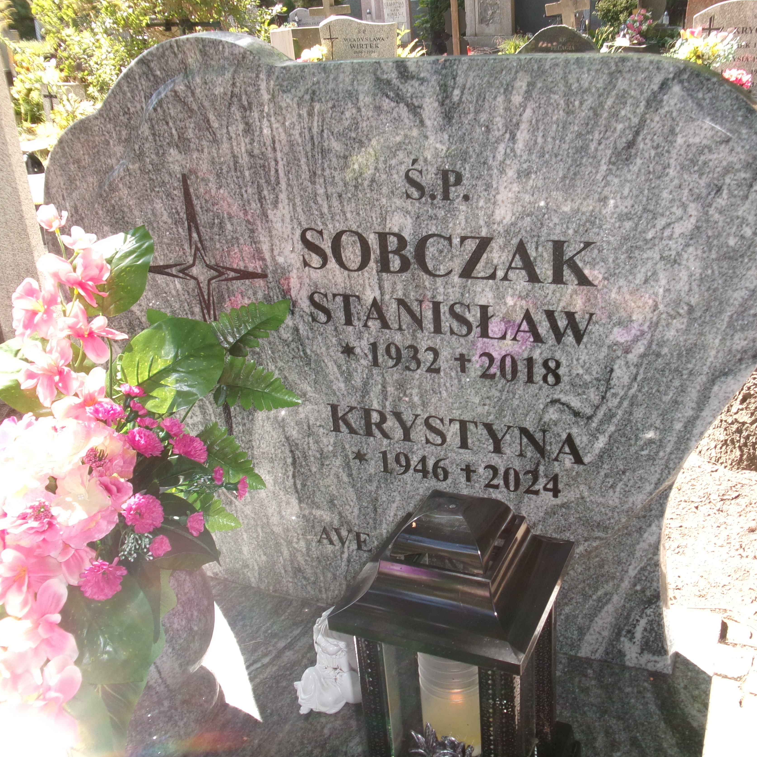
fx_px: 841
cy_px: 377
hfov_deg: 48.3
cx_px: 437
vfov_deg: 48.5
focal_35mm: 34
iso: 100
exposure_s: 1/120
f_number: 3.9
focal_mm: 5.1
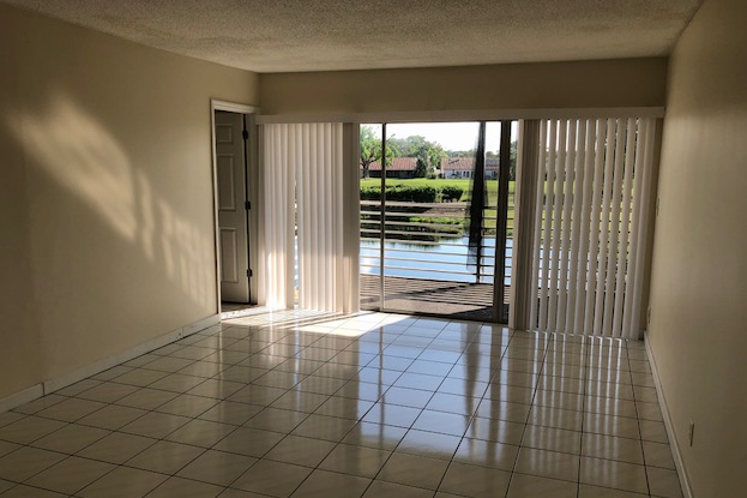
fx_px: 643
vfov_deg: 42.3
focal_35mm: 31
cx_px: 366
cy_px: 268
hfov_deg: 60.3
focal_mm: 3.99
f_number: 1.8
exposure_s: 1/517
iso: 20
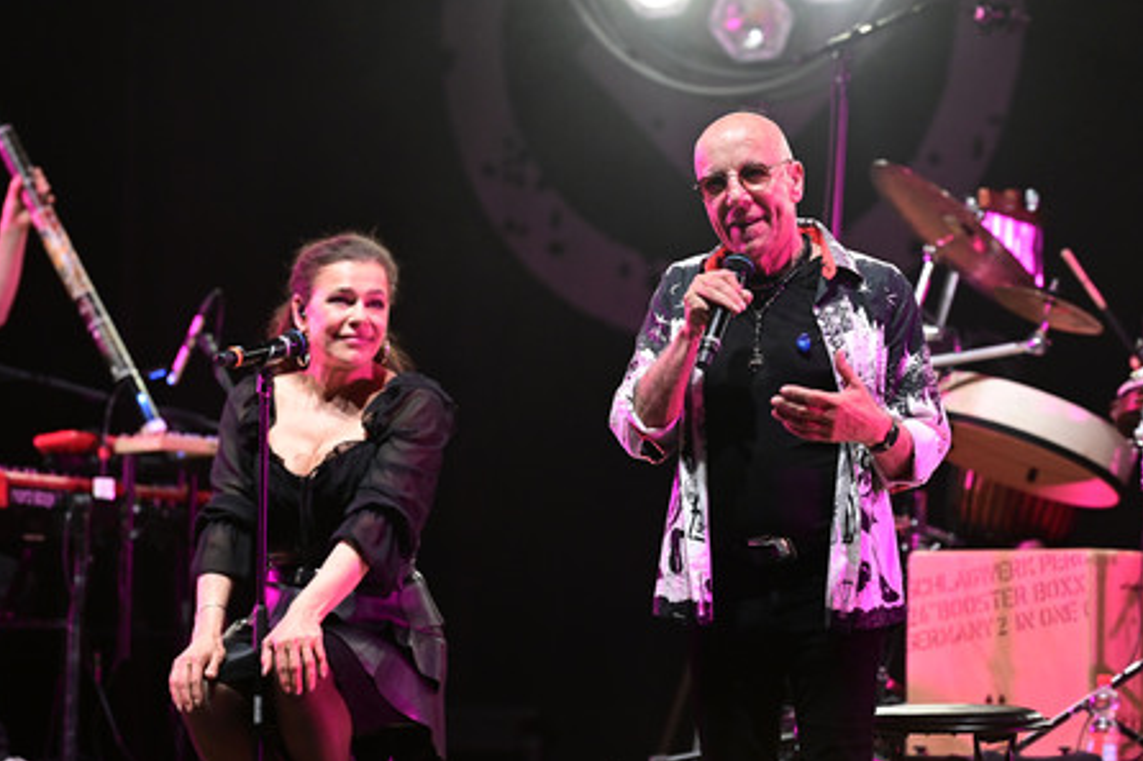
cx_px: 568
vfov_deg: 7.8
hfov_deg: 11.6
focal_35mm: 177
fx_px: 5617
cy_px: 382
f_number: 4
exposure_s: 1/320
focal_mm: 175
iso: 3200
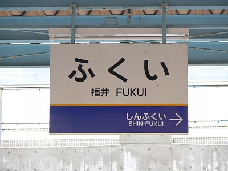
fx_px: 1298
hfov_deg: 10.0
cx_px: 114
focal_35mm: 197
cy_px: 86
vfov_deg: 7.5
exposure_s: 1/40
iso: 80
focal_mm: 41.6
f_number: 3.6
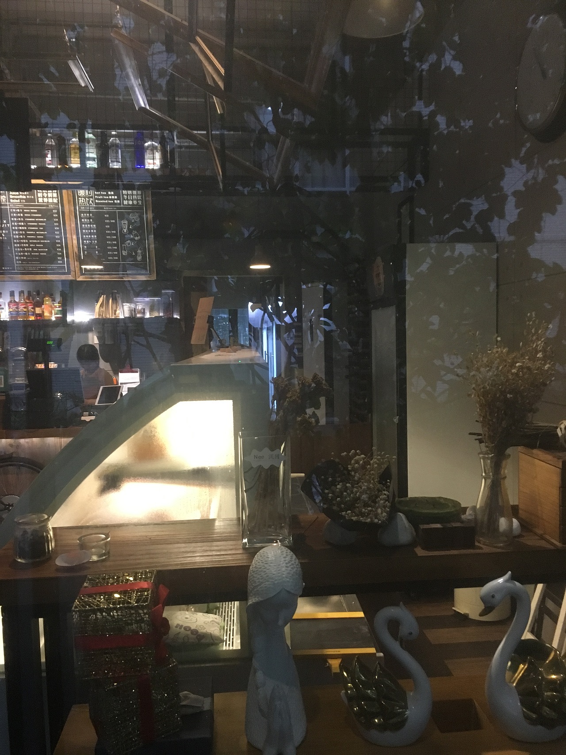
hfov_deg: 48.2
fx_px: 632
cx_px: 283
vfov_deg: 61.7
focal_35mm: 29
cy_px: 378
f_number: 2.2
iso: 200
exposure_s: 1/17
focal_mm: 4.15
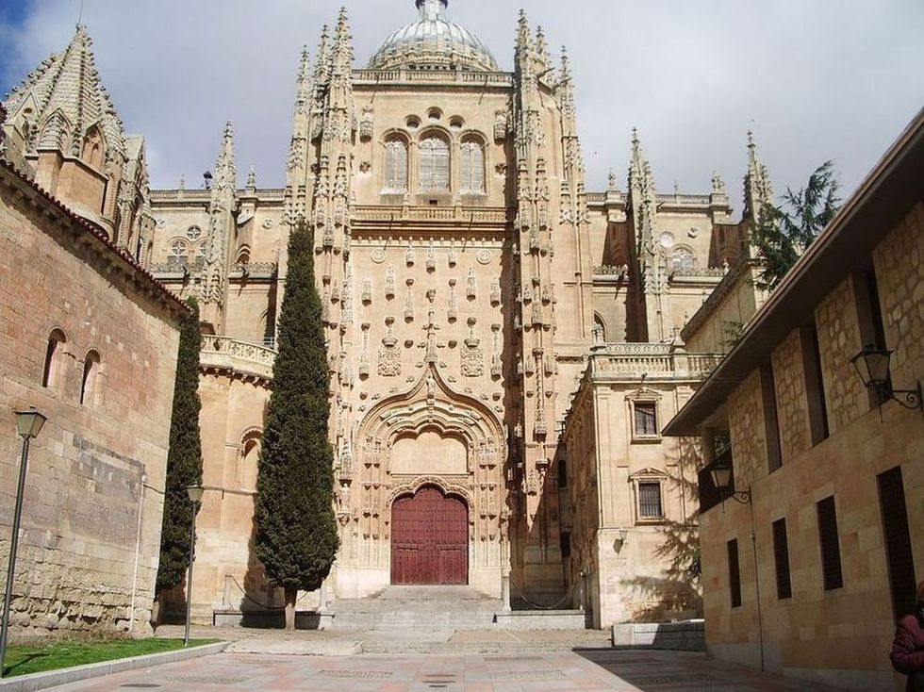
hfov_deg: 52.6
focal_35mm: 35
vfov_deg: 40.7
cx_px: 462
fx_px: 934
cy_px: 346
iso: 50
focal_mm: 5.8
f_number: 4.3
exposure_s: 1/500
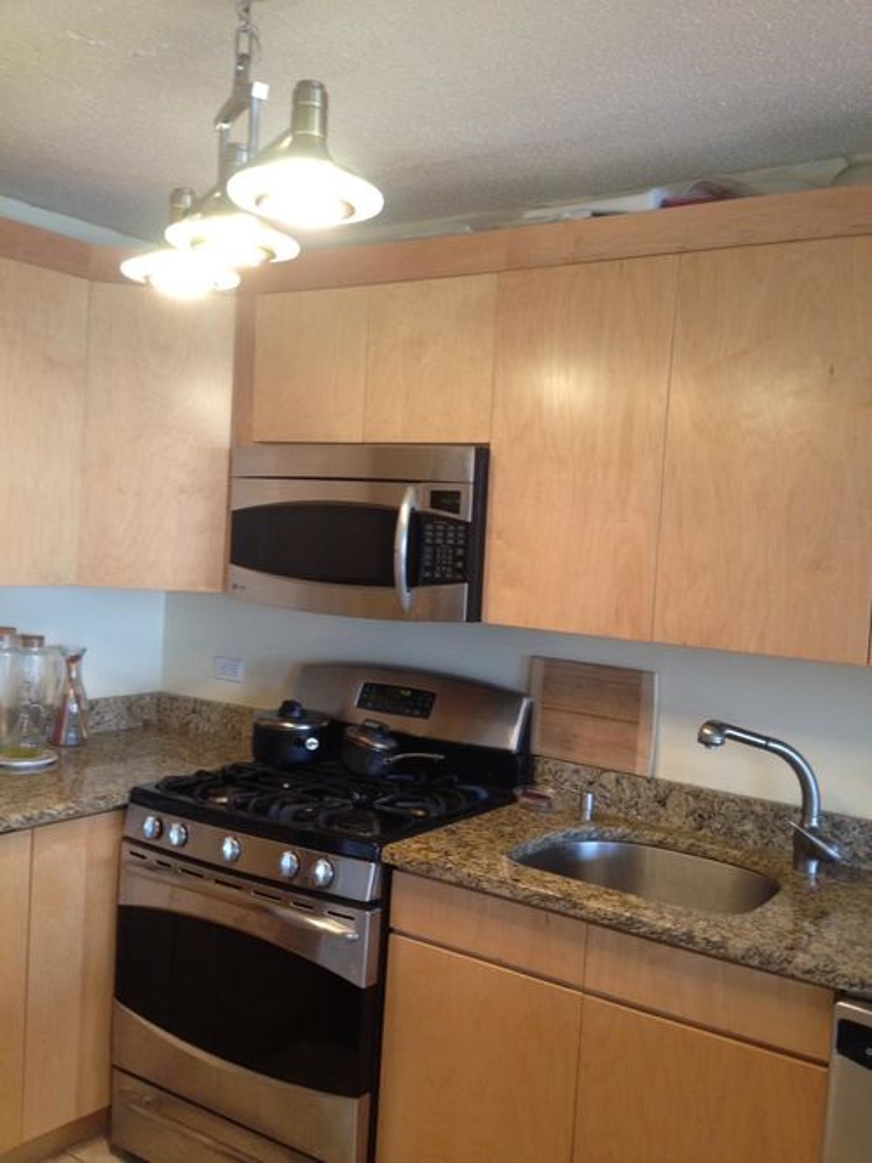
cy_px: 582
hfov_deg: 40.7
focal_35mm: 35
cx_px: 436
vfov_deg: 52.6
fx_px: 1176
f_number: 2.4
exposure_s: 1/20
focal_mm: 4.28
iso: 160
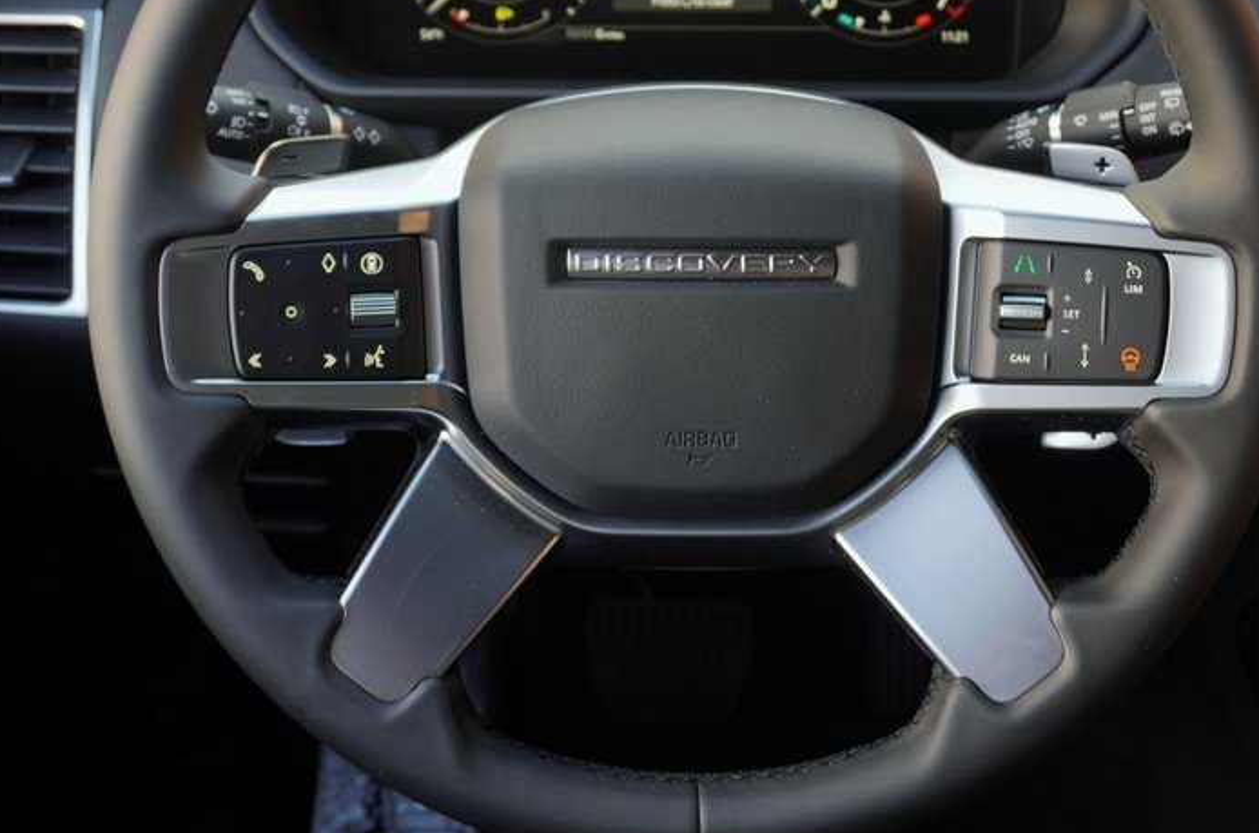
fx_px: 2163
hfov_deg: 32.4
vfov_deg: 21.7
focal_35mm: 62
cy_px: 249
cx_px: 713
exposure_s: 1/50
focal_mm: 28
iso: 160
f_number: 4.5
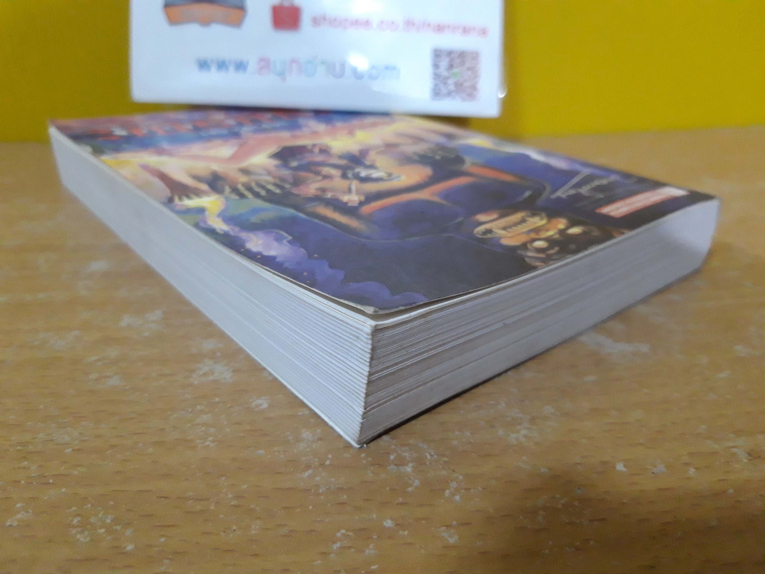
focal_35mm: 26
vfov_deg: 53.1
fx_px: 575
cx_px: 382
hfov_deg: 67.3
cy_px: 287
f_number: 1.7
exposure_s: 1/20
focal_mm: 3.93
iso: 500
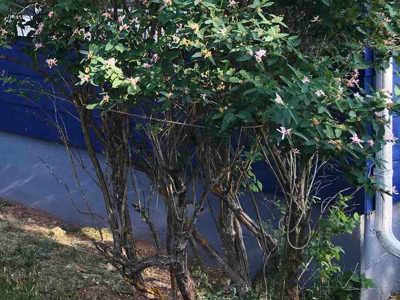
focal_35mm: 65
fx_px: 751
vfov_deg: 21.5
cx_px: -20
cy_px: -25
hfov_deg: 27.7
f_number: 2.2
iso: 25
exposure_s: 1/220
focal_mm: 4.15
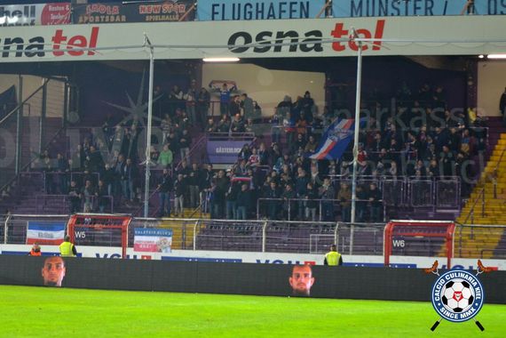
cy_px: 169
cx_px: 253
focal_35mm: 105
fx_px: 1476
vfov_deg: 13.0
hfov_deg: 19.5
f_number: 2.8
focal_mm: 70
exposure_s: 1/160
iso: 1000
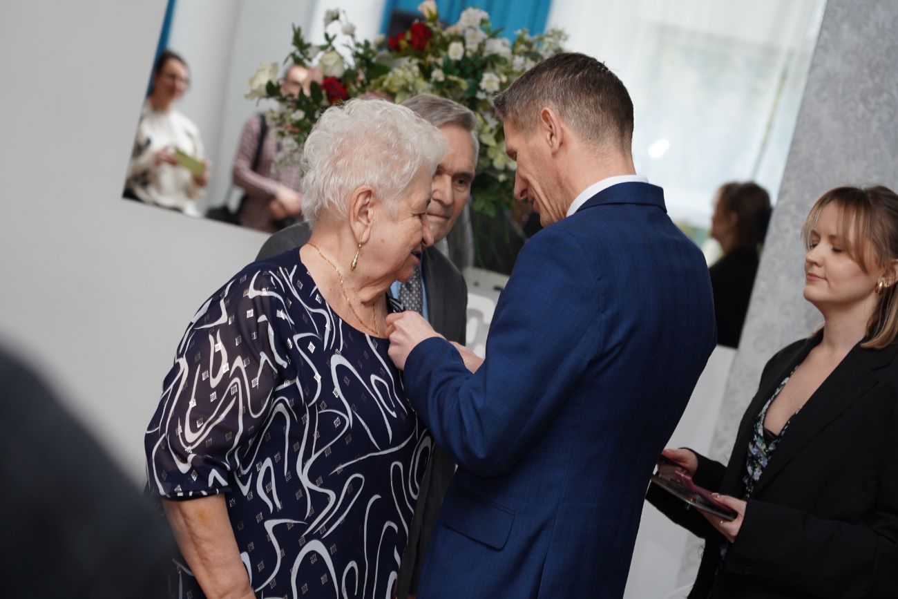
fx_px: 2619
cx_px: 449
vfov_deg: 13.0
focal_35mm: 105
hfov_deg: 19.5
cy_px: 300
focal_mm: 105
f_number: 5
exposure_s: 1/100
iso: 640
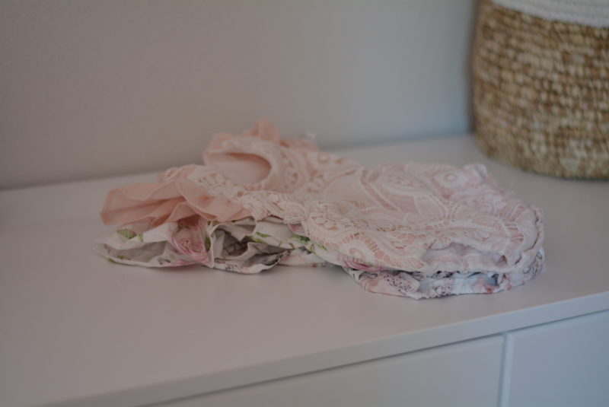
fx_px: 1270
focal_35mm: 75
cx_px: 304
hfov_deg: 27.0
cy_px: 204
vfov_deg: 18.2
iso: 500
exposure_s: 1/200
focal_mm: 50
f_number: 1.8
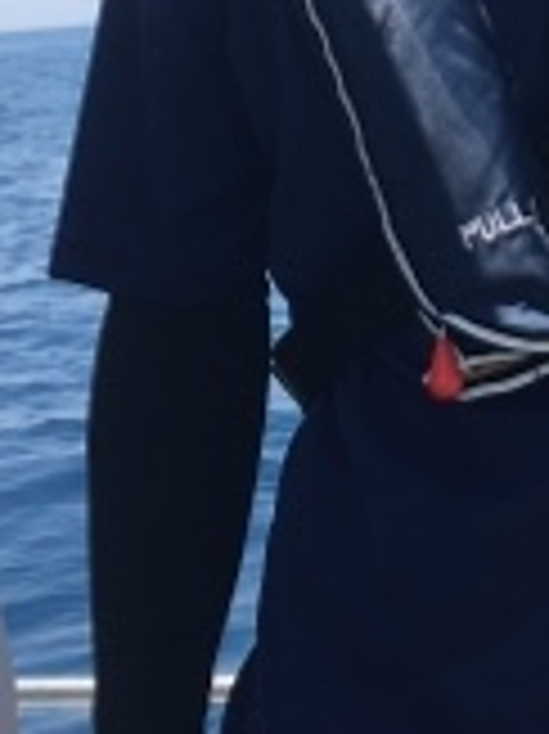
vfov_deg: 20.8
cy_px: -104
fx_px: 1884
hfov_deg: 16.1
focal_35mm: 89
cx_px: 610
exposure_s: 1/1012
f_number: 2.2
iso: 25
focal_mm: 4.15
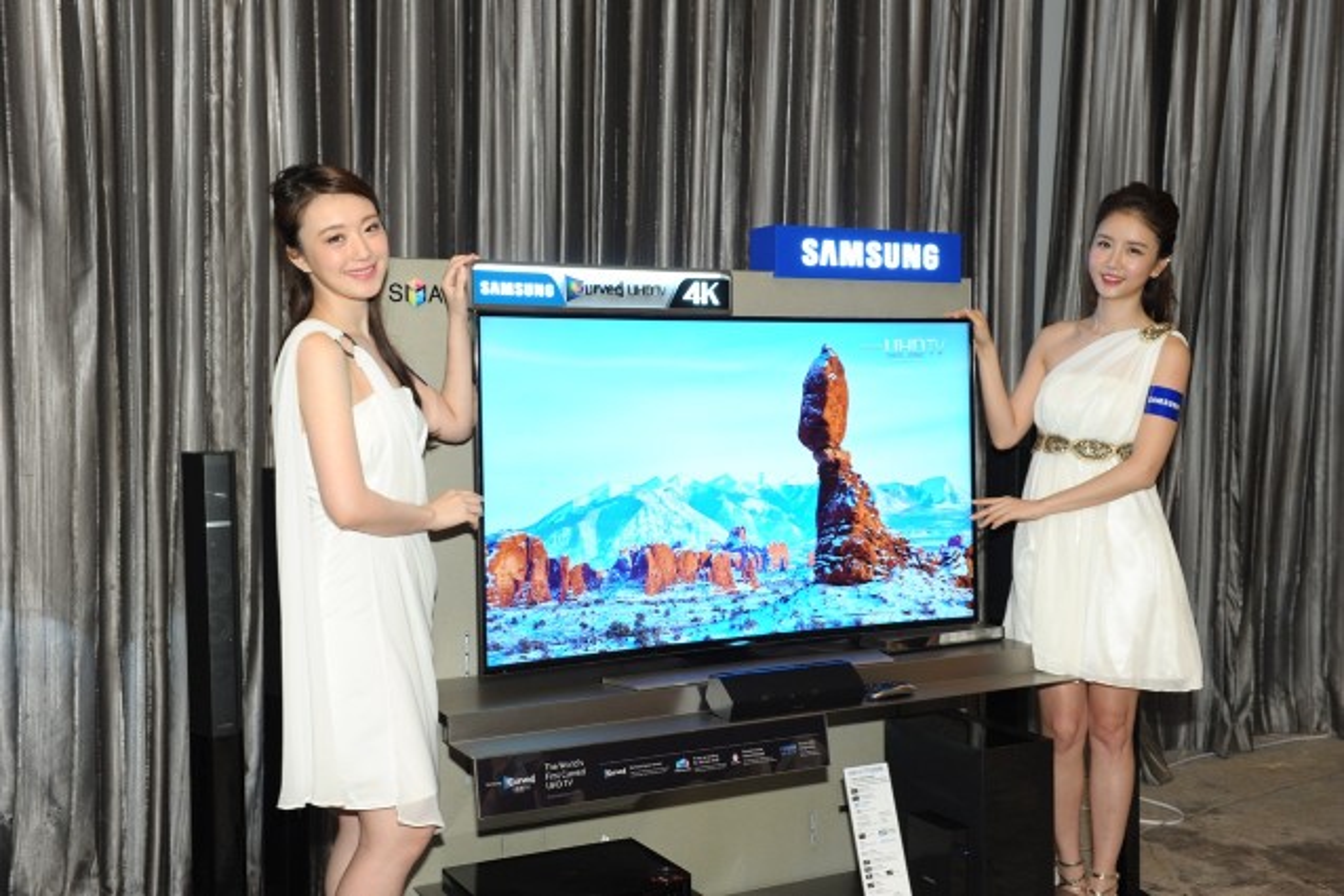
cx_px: 672
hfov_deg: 48.5
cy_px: 448
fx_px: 1493
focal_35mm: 40
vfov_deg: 33.4
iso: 1600
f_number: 5.6
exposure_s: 1/80
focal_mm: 40
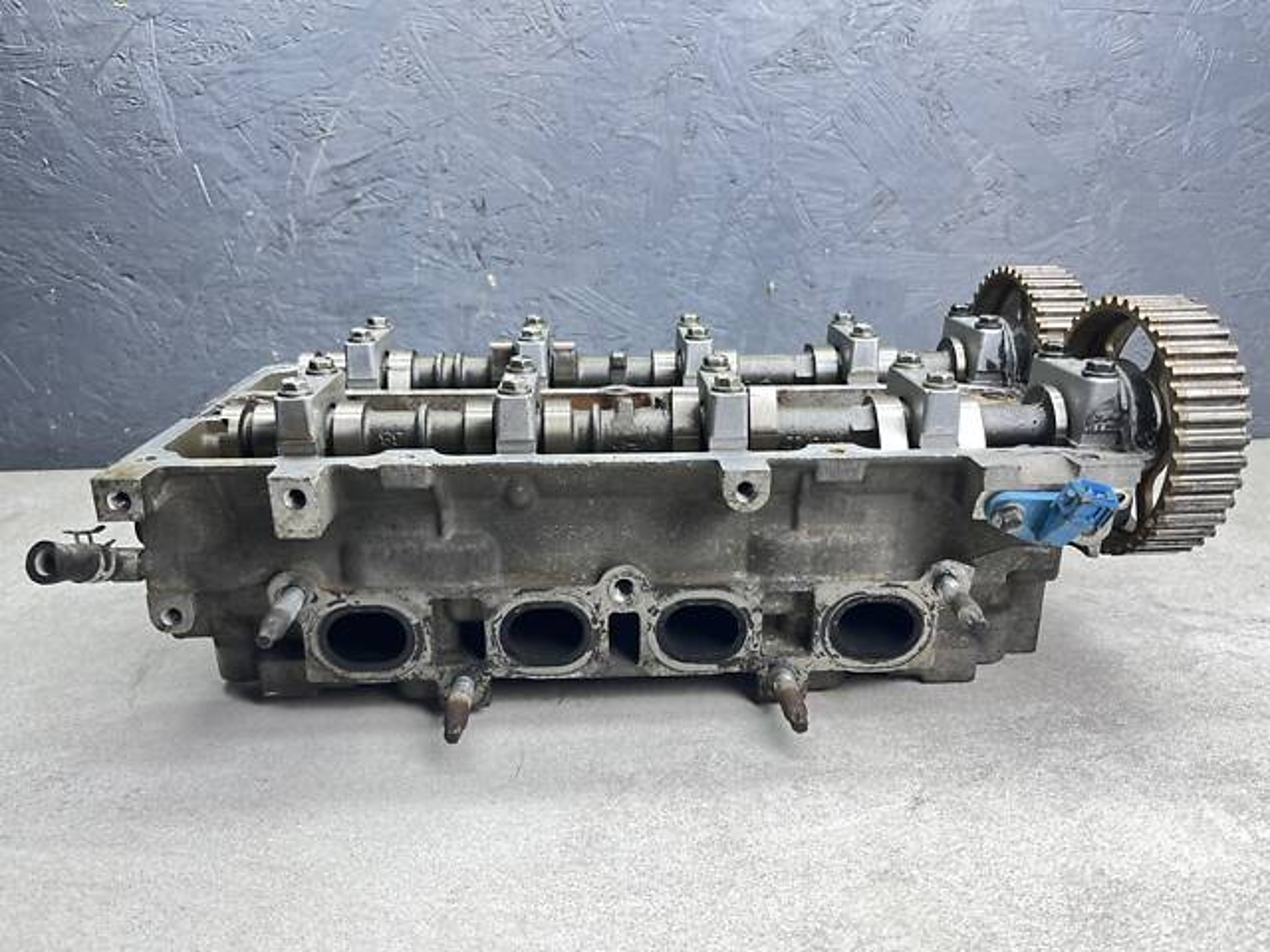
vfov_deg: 53.1
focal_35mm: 26
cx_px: 635
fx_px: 954
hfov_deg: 67.3
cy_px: 476
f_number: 1.6
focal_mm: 5.1
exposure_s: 1/100
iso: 125
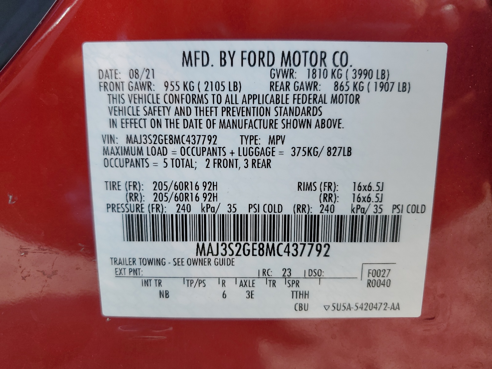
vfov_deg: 53.1
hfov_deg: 67.3
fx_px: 370
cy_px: 184
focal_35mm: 26
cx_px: 246
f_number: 1.5
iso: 50
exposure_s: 1/1000
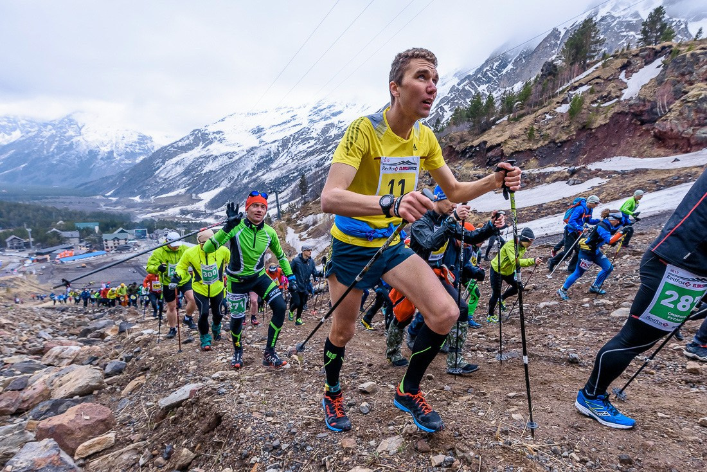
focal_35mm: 15
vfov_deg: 77.4
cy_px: 236
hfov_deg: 100.4
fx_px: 295
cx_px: 354
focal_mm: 15
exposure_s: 1/500
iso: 500
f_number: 6.3
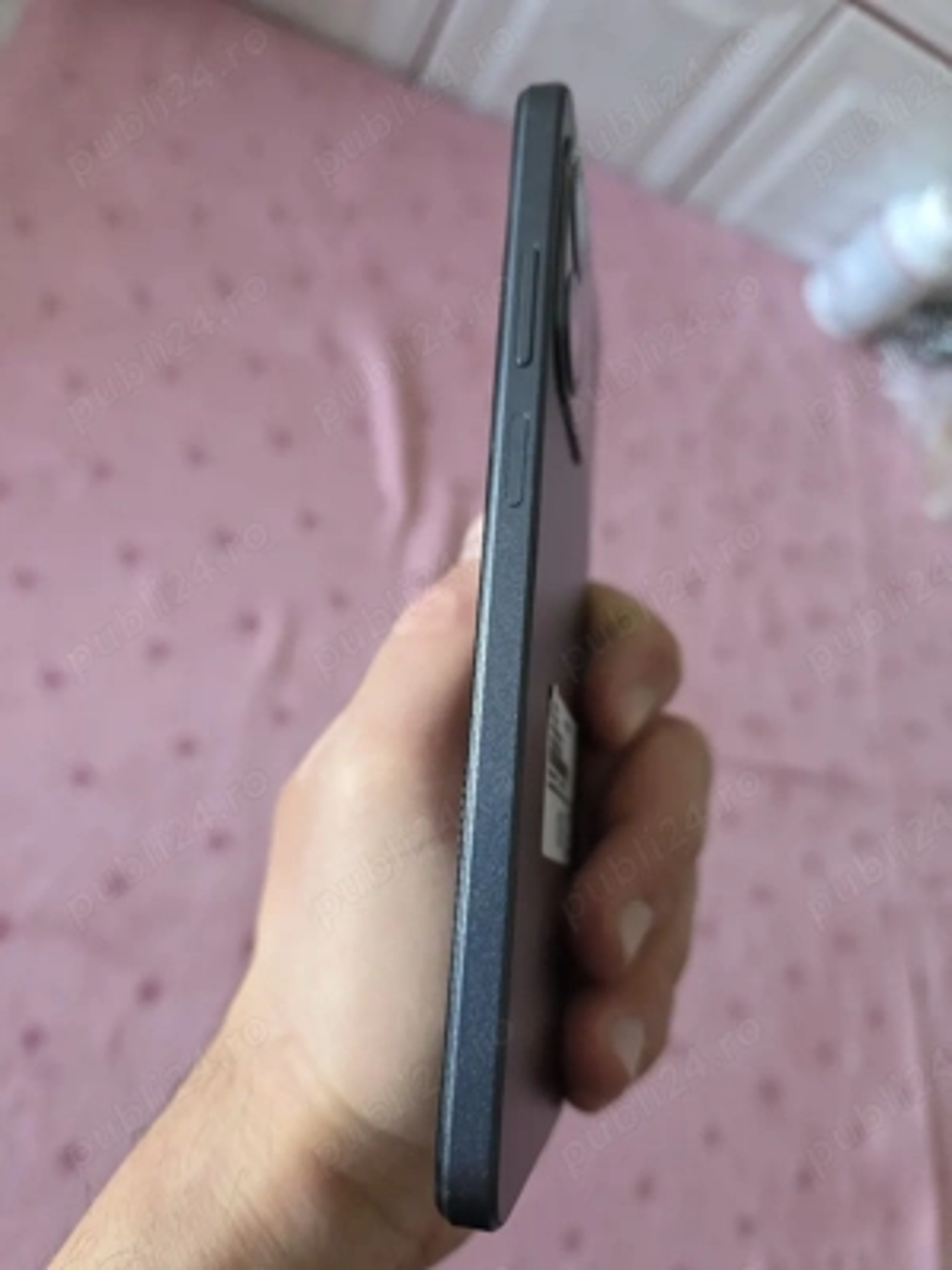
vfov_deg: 73.9
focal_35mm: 23
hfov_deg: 58.9
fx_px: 843
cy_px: 635
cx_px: 476
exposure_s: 1/101
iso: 640
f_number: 1.7
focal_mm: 6.3
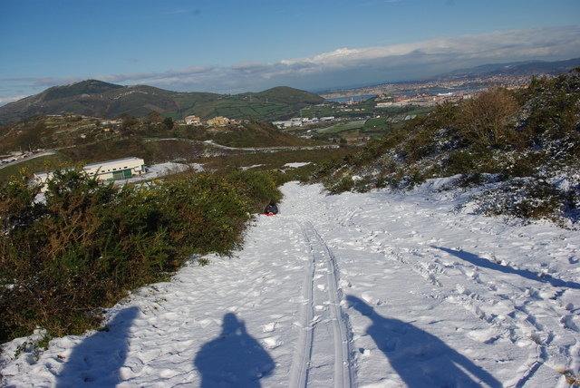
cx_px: 290
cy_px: 194
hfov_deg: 60.2
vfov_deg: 42.4
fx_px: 500
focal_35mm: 31
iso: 100
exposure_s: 1/350
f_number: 8
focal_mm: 21.25
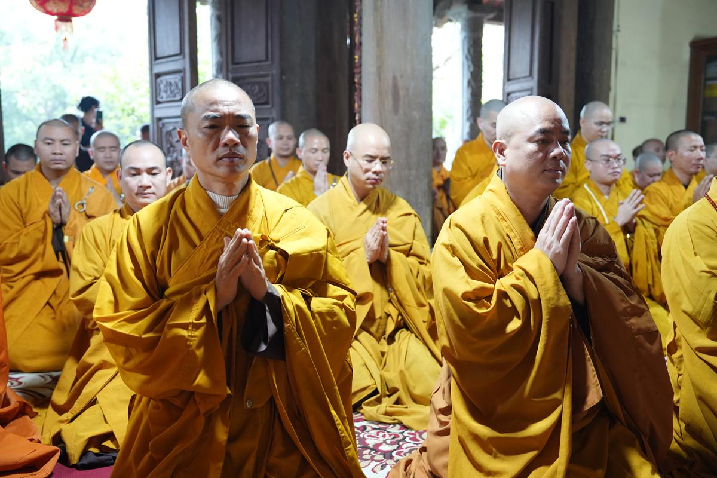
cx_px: 358
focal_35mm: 34
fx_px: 677
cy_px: 239
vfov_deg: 38.9
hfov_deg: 55.8
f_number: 2.8
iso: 3200
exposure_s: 1/100
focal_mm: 34
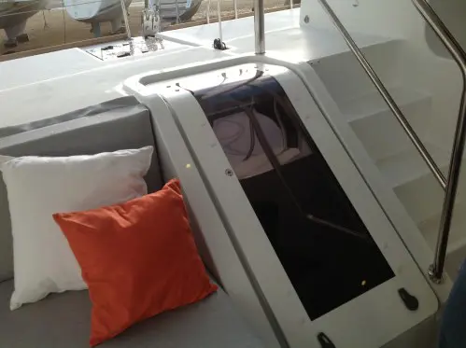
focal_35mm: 35
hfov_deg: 52.7
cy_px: 174
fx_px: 471
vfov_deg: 40.6
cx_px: 233
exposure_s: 1/916
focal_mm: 4.28
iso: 80
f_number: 2.4
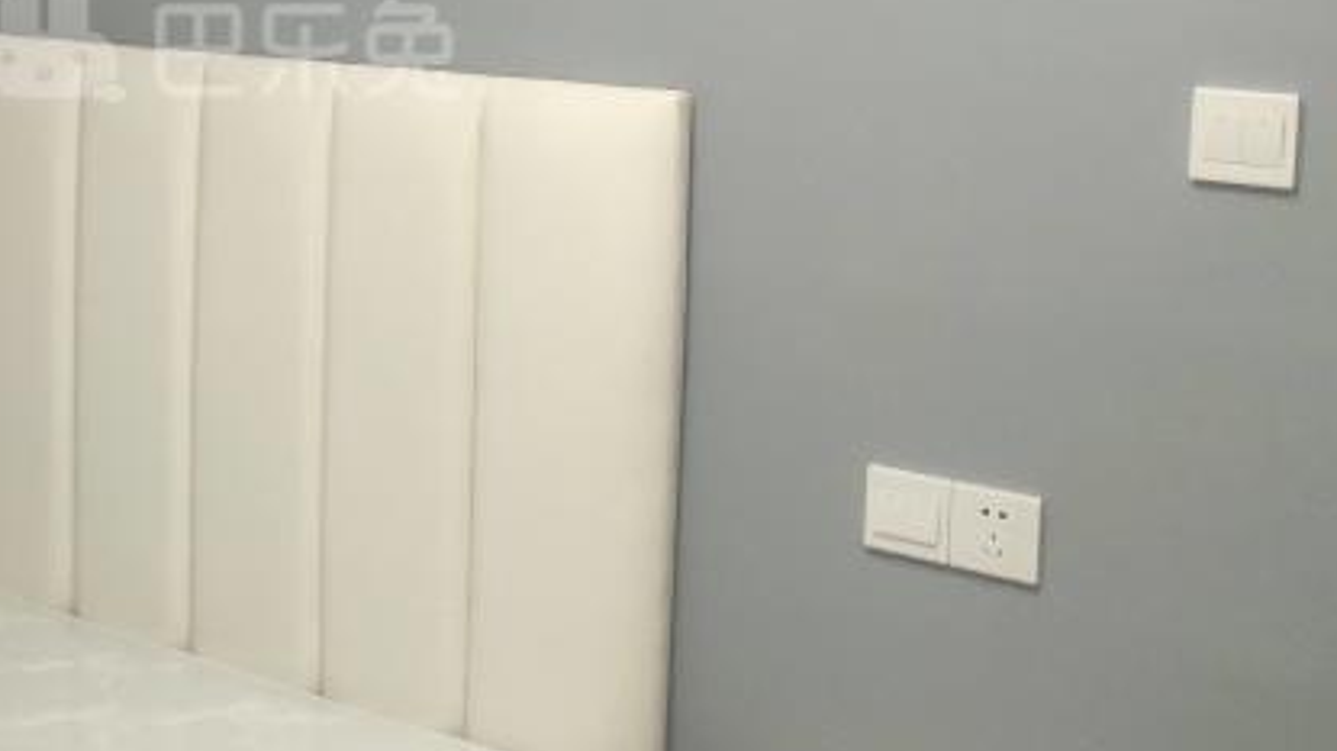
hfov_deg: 32.1
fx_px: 2232
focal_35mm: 63
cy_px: 16
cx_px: 203
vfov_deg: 18.6
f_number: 1.8
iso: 301
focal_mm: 4.35
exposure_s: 1/50
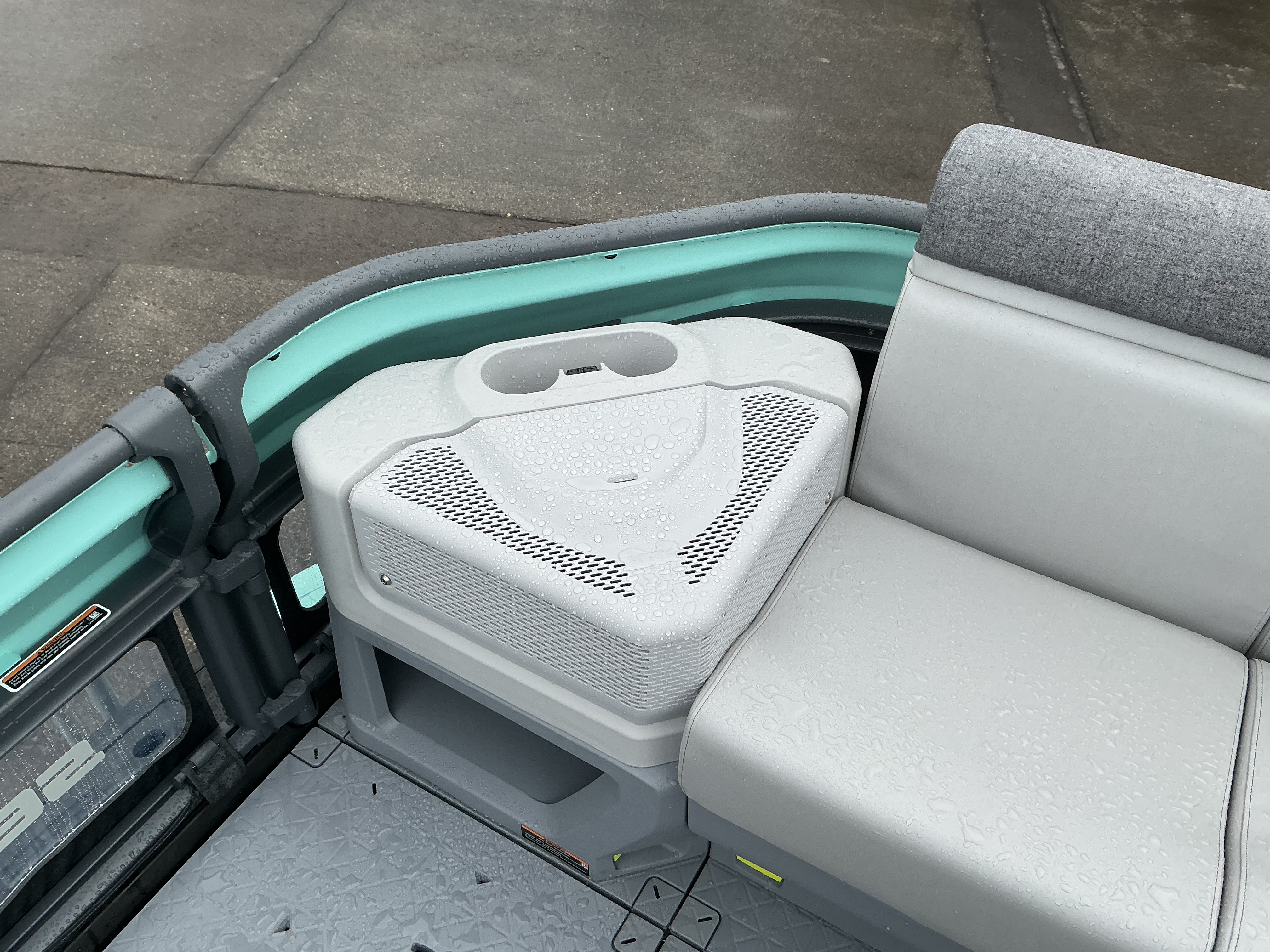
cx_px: 635
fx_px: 1064
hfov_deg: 61.7
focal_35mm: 29
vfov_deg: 48.2
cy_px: 476
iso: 25
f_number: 1.8
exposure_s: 1/457
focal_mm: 3
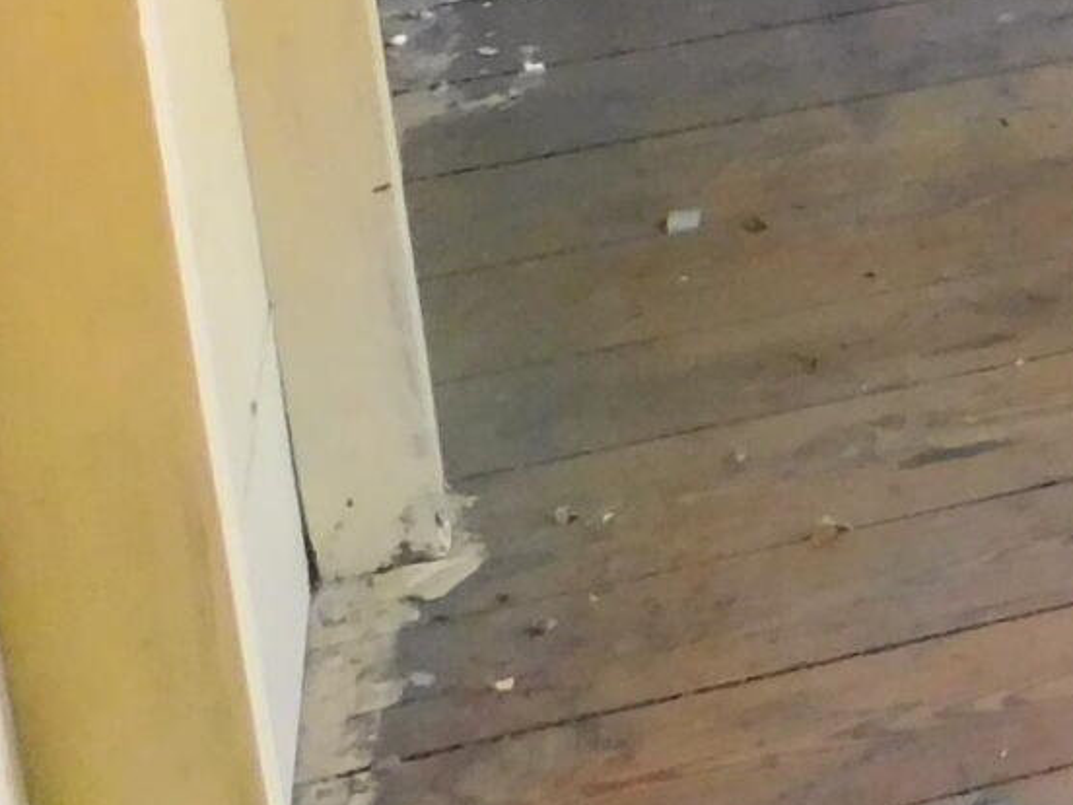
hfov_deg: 13.3
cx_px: 2245
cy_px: -811
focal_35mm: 125
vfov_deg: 10.8
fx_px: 3875
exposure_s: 1/30
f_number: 3
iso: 560
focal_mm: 4
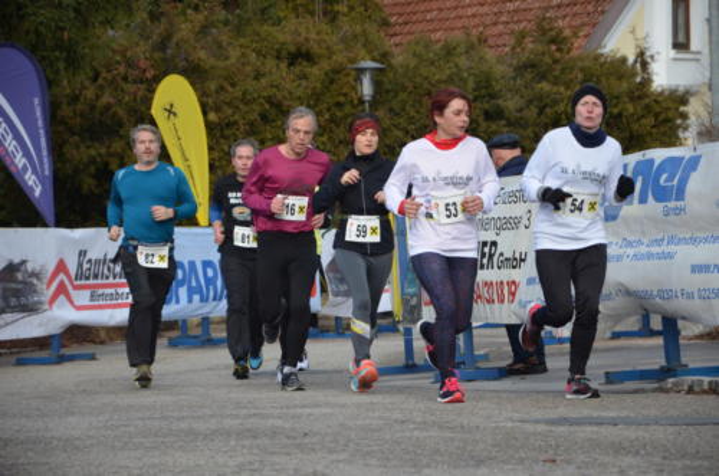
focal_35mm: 158
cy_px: 238
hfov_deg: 13.1
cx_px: 360
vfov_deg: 8.7
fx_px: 3139
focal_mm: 105
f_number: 5.6
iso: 640
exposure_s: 1/1000
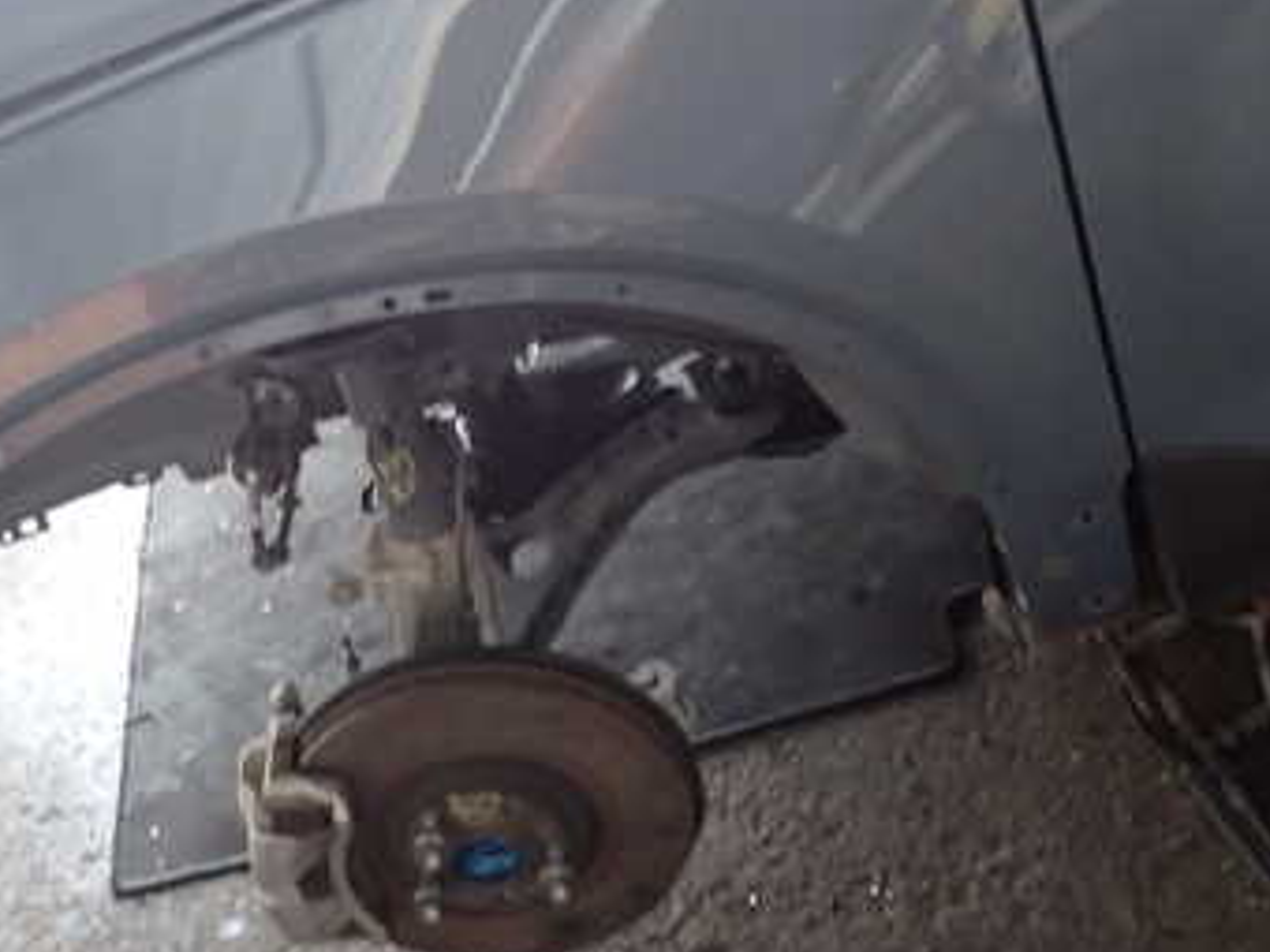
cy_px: 287
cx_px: 430
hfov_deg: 35.8
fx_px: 1944
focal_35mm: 53
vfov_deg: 27.3
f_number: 2.3
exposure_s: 1/30
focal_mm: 5.4
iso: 400
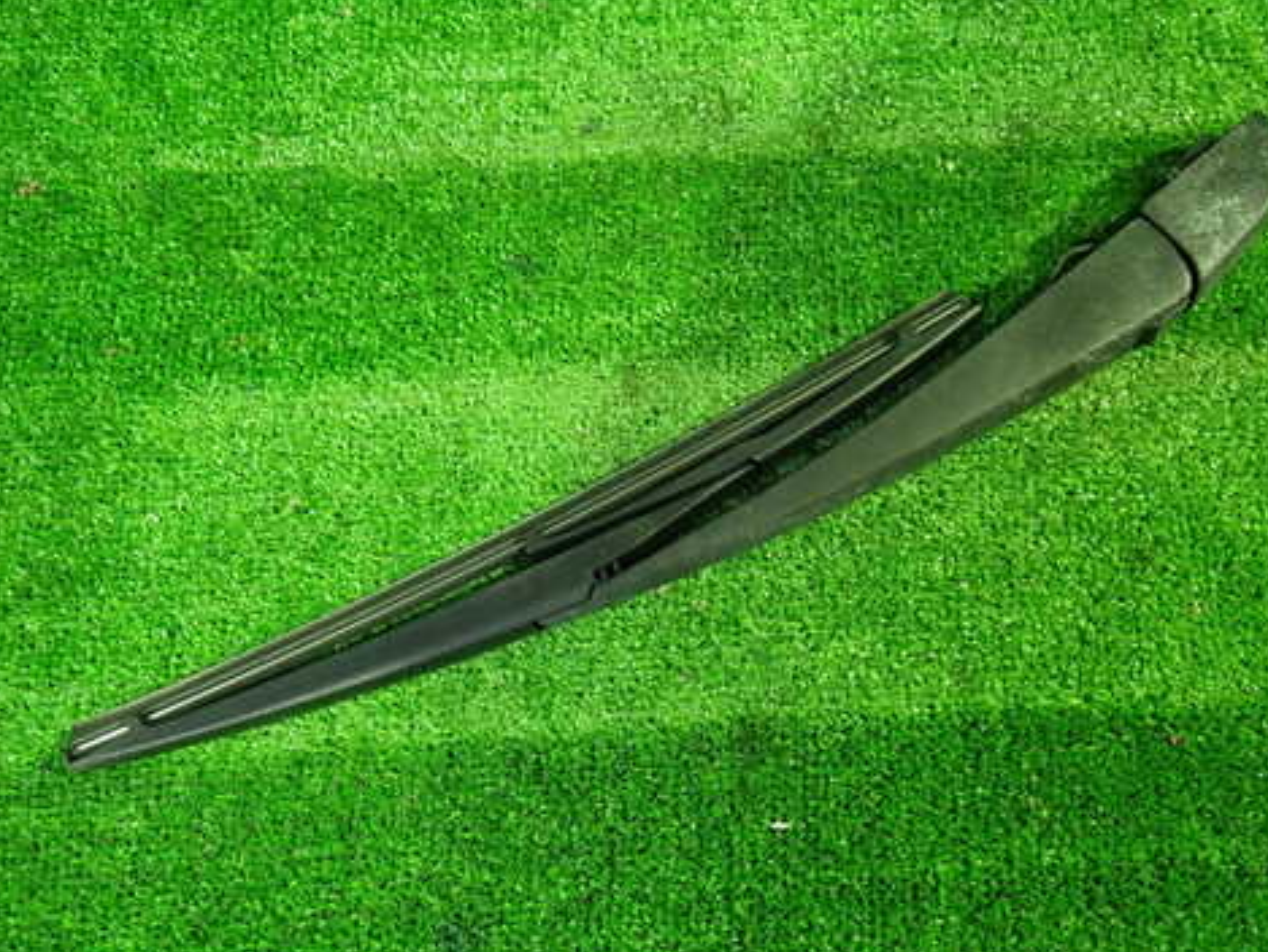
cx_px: 711
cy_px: 473
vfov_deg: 44.2
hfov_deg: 56.6
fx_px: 1172
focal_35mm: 32
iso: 640
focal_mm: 4.5
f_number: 2
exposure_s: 1/30
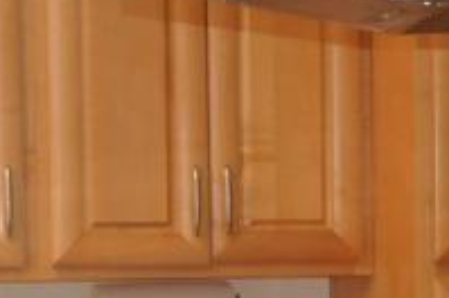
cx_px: 587
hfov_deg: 10.0
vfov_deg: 6.7
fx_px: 2503
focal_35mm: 201
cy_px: 409
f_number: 4.5
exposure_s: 1/100
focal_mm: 26
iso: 1000
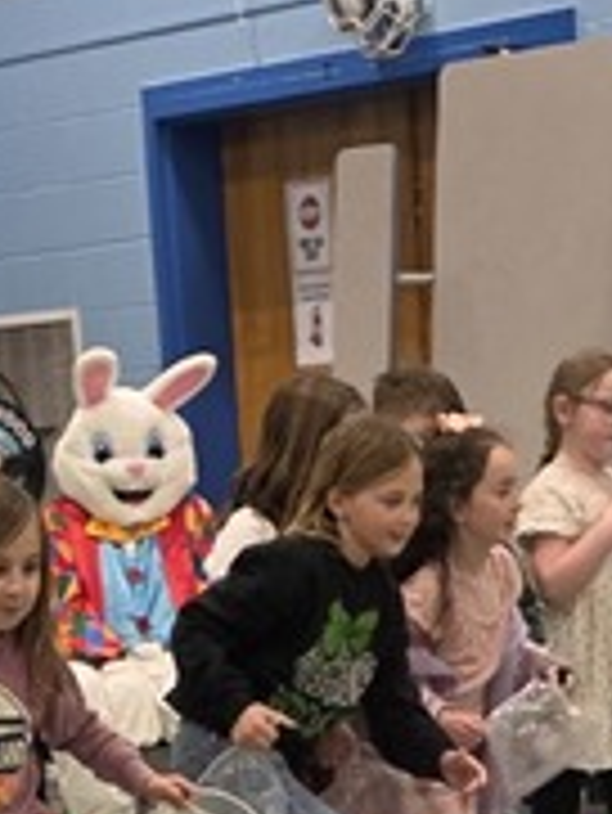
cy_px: 1457
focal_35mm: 130
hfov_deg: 11.4
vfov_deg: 13.6
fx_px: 3061
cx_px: 256
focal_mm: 6.3
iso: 160
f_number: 1.7
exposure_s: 1/180
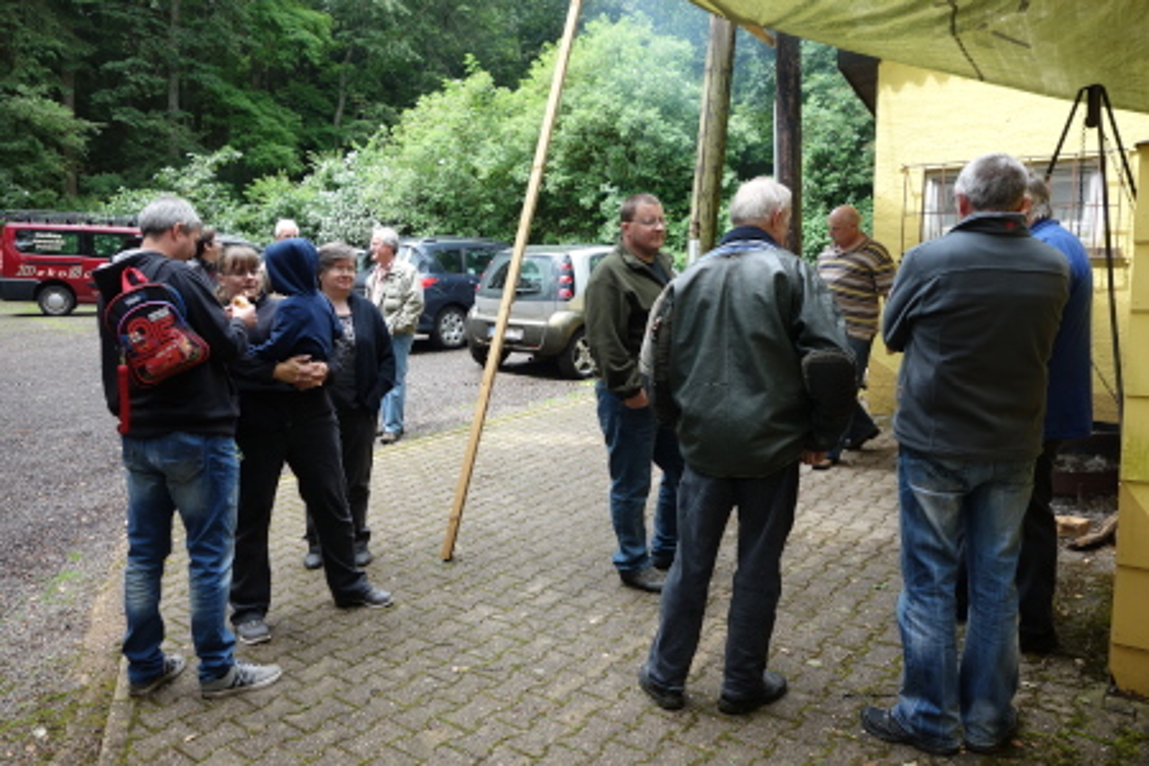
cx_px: 574
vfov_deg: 46.4
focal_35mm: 28
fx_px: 894
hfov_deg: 65.5
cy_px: 383
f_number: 4
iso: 200
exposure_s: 1/160
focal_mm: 10.4
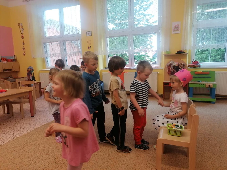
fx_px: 177
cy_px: 85
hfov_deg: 65.3
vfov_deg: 51.4
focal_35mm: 27
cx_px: 114
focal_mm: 4.75
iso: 125
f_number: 1.8
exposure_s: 1/50
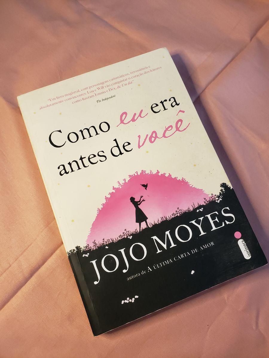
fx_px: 269
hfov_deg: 53.1
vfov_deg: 67.3
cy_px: 179
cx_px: 134
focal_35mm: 26
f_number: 2.4
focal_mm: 4.3
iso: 250
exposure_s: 1/33
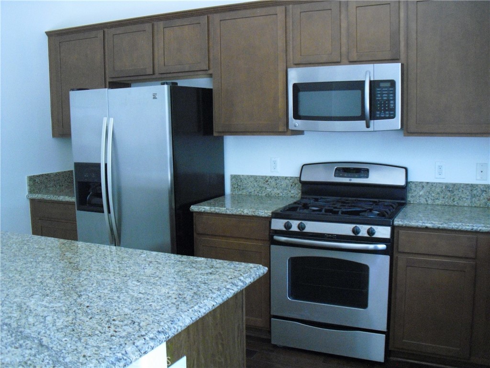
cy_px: 184
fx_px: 510
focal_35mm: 36
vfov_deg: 39.7
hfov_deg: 51.4
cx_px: 245
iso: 800
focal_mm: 6.3
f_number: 3.1
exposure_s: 1/60
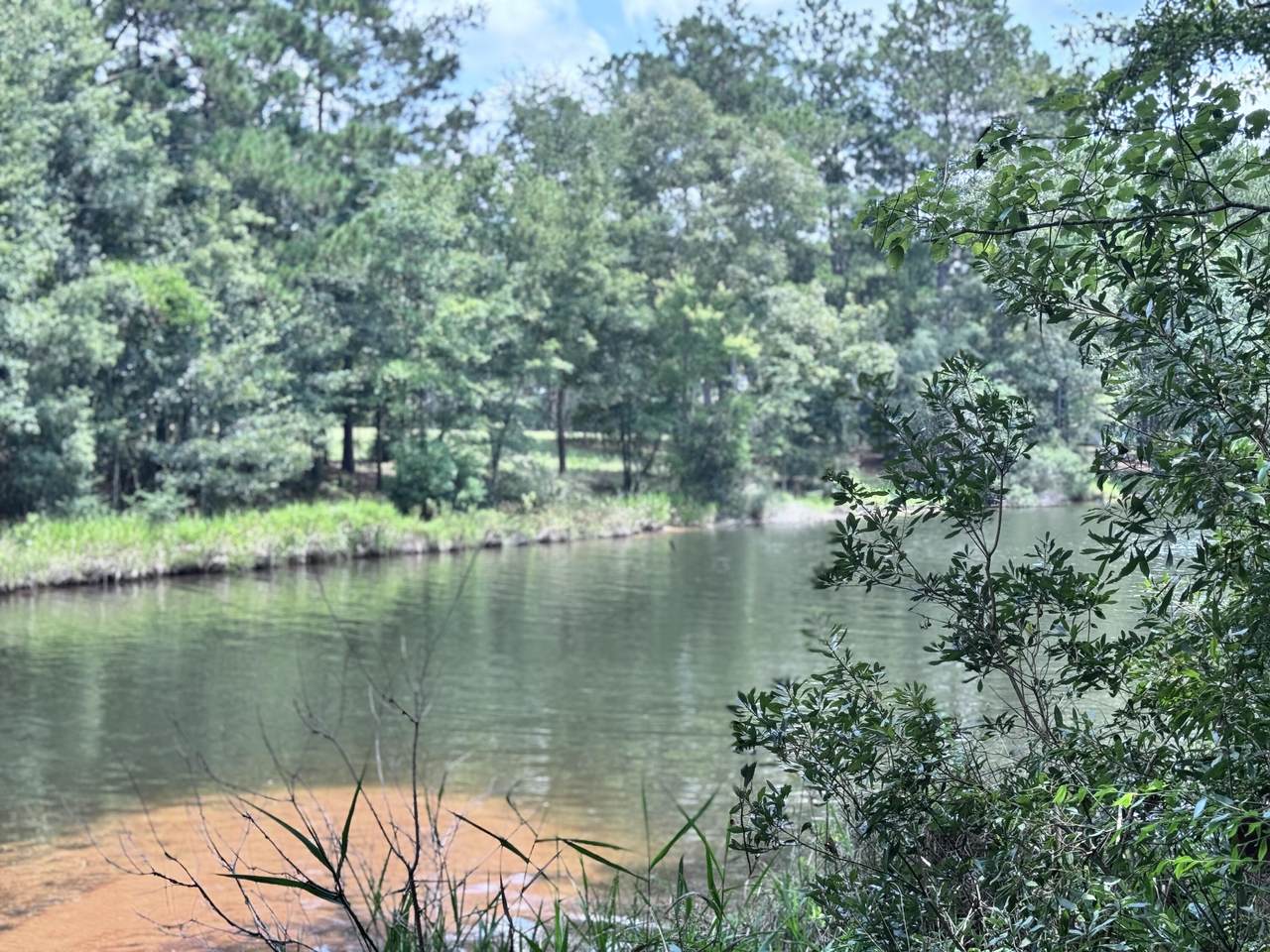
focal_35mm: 48
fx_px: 1761
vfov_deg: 30.3
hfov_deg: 39.7
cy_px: 476
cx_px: 635
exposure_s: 1/832
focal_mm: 6.76
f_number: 1.78
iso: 64
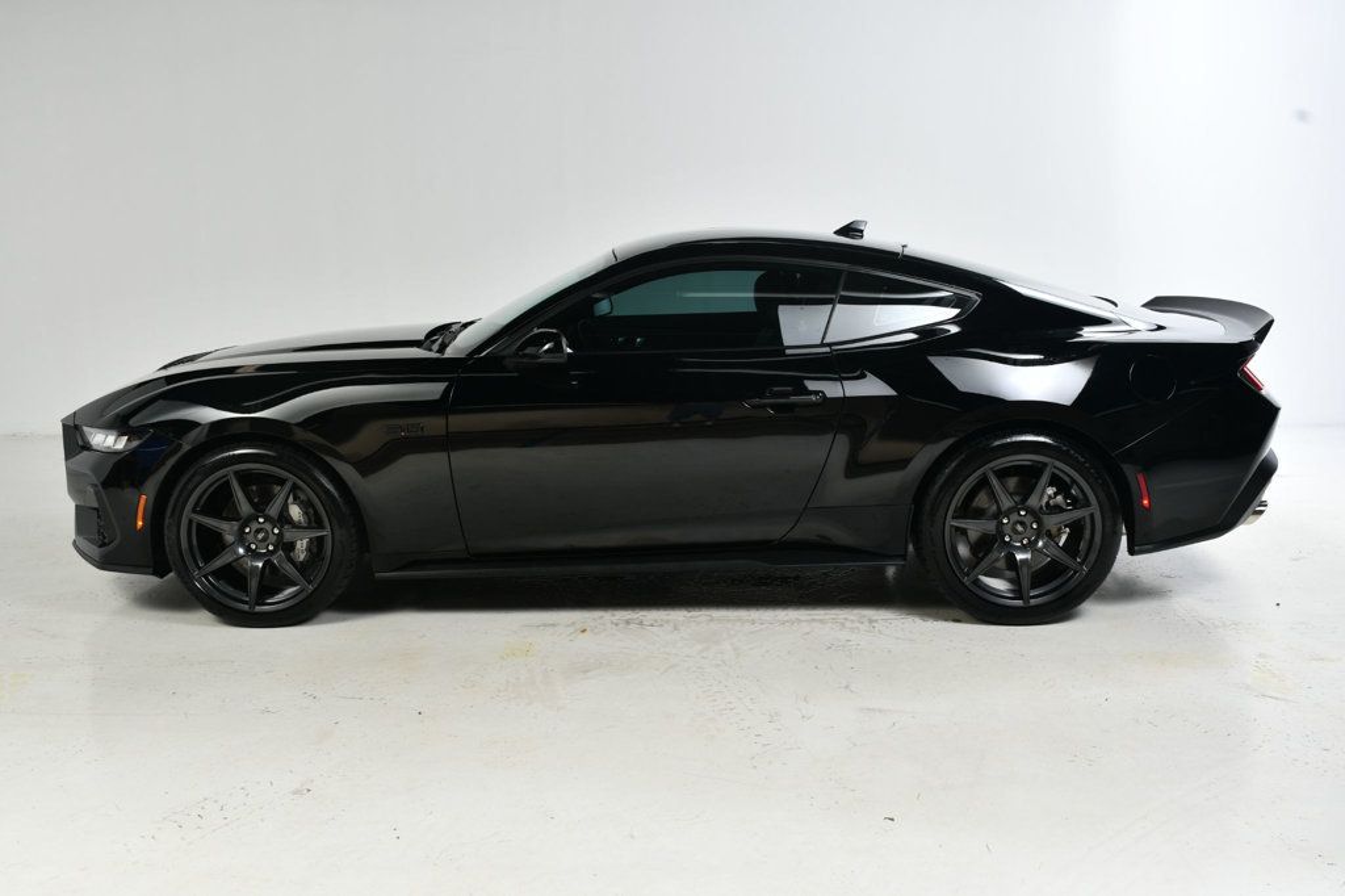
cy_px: 448
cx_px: 672
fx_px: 1270
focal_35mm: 34
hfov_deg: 55.8
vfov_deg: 38.9
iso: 100
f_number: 10
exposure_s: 1/160
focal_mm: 23
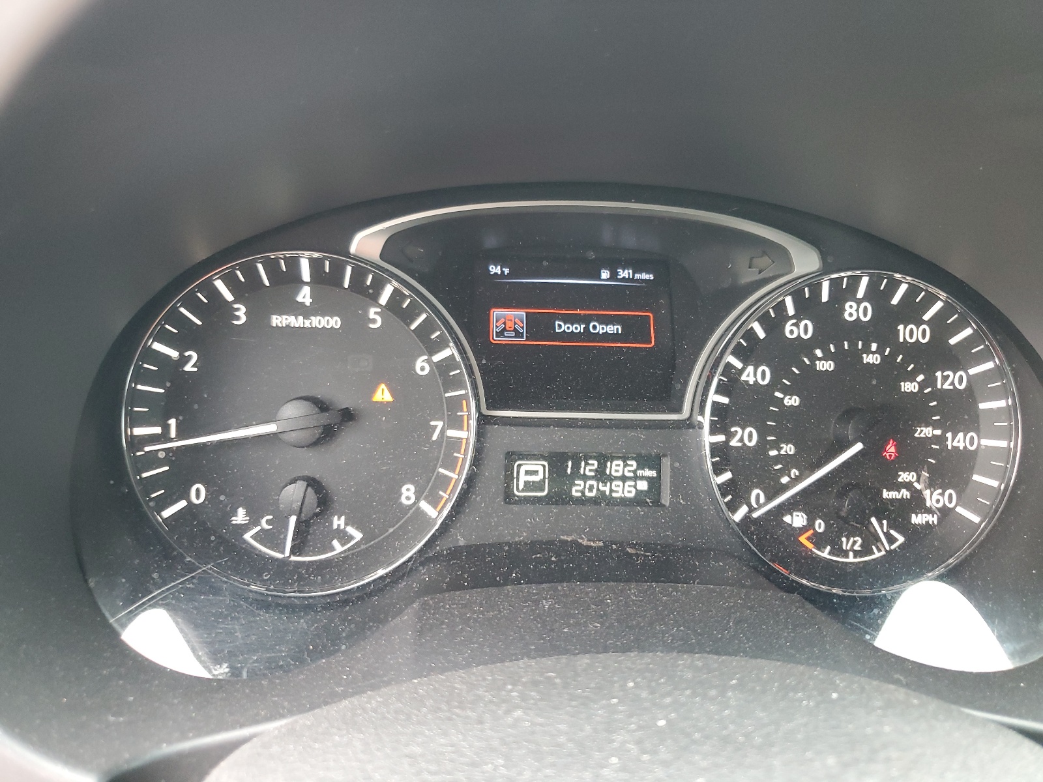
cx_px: 522
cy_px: 391
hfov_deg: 67.3
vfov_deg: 53.1
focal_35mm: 26
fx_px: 783
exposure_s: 1/60.2
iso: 193
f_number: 1.5
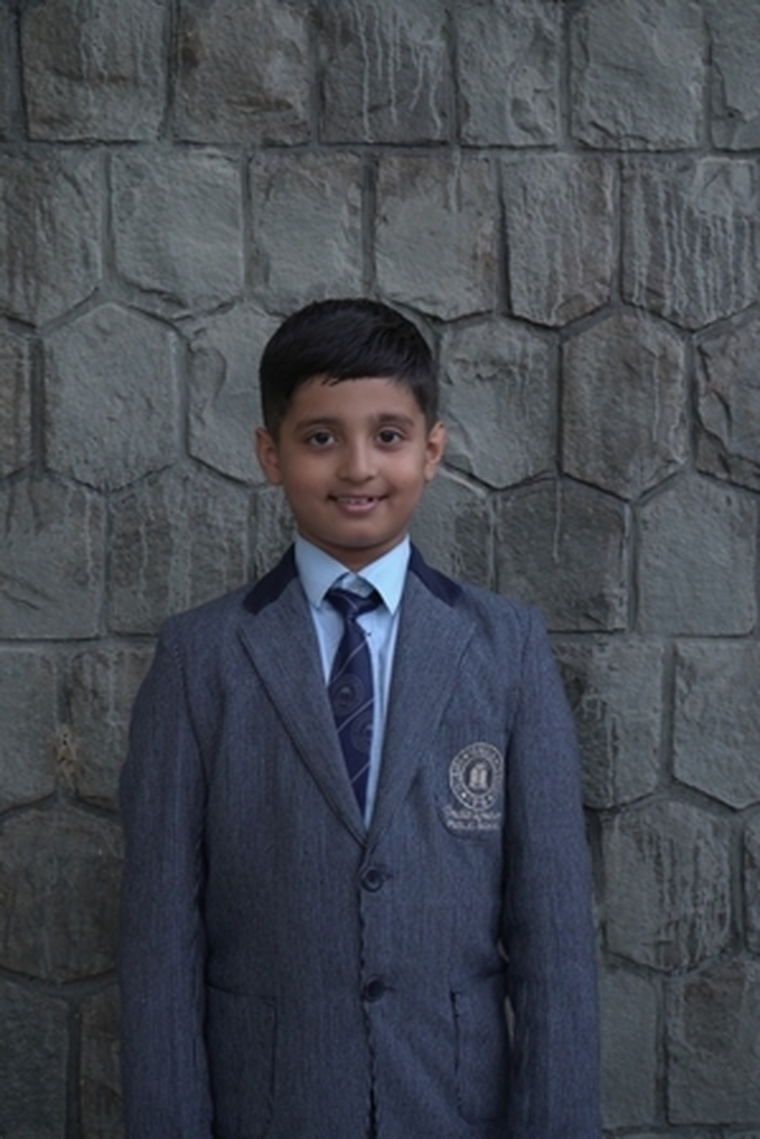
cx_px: 380
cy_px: 570
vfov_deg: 34.5
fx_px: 1835
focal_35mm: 58
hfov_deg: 23.4
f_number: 9
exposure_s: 1/125
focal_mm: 58
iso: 400
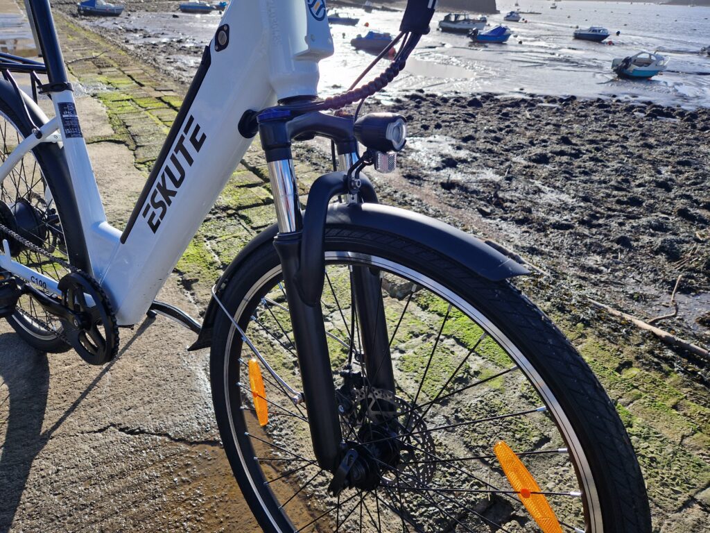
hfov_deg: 73.9
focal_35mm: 23
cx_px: 355
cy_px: 266
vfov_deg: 58.9
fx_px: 472
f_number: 1.8
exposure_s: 1/1104
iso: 50
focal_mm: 5.4
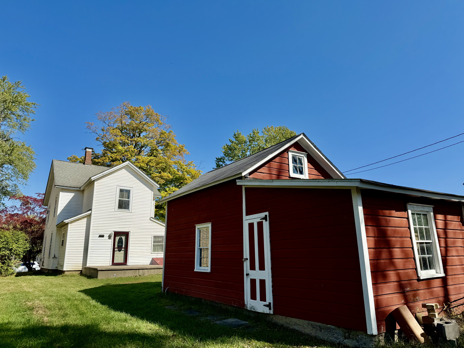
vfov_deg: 56.8
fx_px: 322
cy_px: 174
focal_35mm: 24
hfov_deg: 71.6
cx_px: 232
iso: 80
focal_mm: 6.76
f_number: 1.78
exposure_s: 1/4167
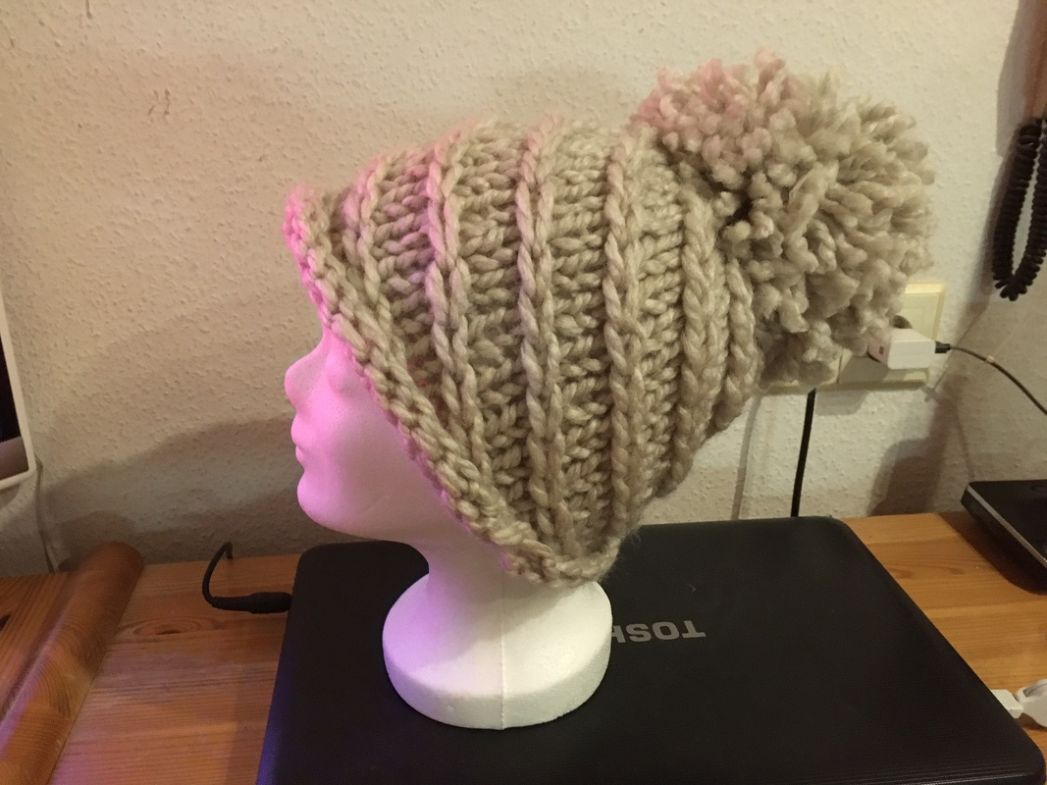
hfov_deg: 61.7
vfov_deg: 48.2
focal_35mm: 29
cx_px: 524
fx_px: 877
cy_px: 392
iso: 500
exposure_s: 1/17
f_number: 2.2
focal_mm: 4.15
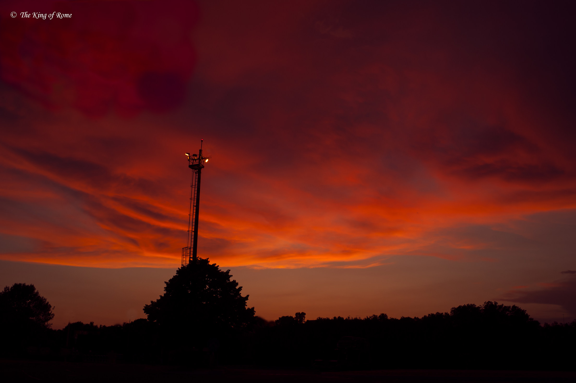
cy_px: 192
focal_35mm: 35
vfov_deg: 37.8
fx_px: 560
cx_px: 288
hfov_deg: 54.5
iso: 400
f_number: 14
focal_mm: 35
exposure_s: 1/40
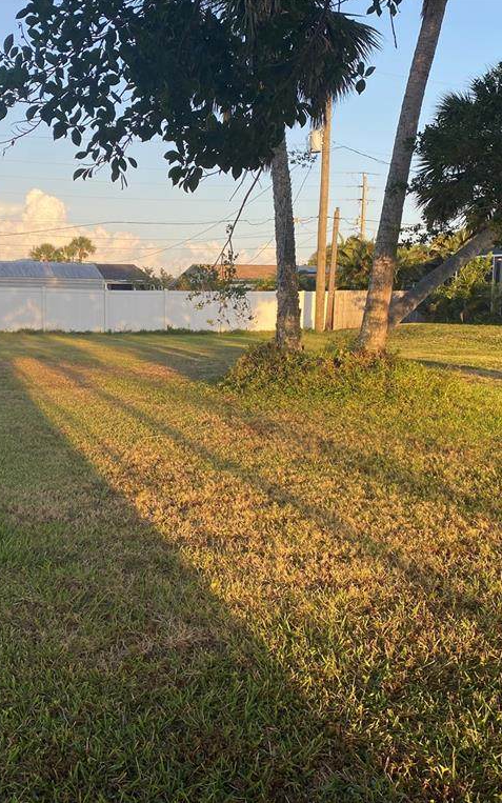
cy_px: 400
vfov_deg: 52.7
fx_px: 810
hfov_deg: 34.2
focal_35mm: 37
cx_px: 174
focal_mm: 4.25
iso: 32
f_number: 1.8
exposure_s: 1/644
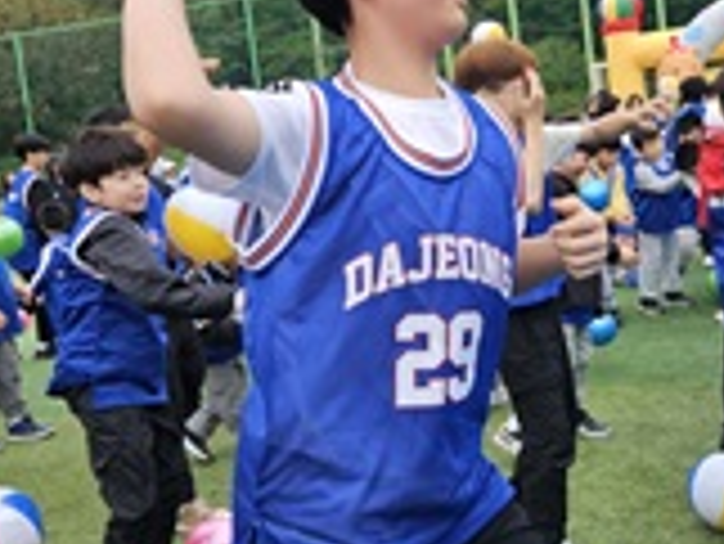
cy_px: 265
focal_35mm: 50
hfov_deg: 37.8
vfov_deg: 29.1
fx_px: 1047
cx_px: 477
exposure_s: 1/719
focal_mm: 5.4
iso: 100
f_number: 1.8
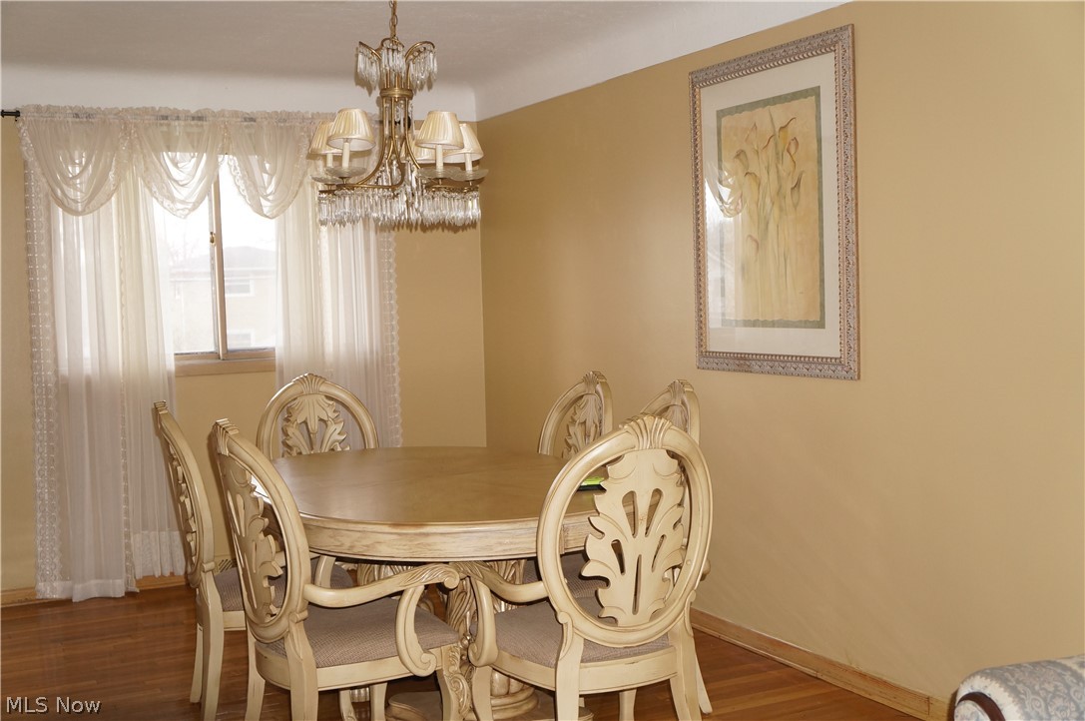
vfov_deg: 32.9
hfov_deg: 48.0
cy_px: 360
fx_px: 1219
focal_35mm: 40
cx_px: 542
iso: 640
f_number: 4
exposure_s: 1/60
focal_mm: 27
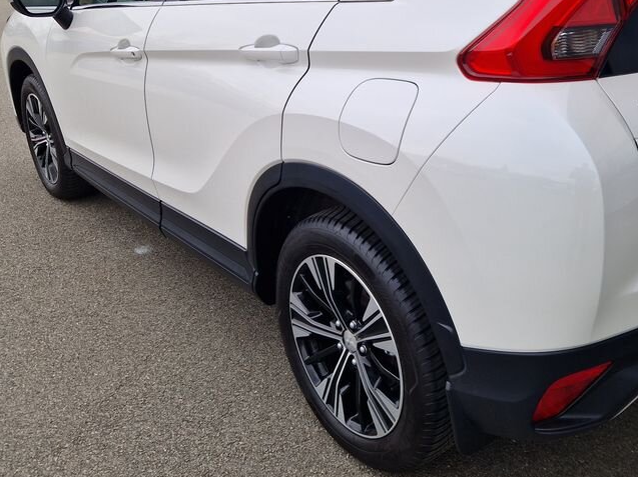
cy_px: 148
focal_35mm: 37
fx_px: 682
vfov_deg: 38.1
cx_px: 415
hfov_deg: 49.5
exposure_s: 1/5618
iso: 50
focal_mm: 5.4
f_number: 1.8
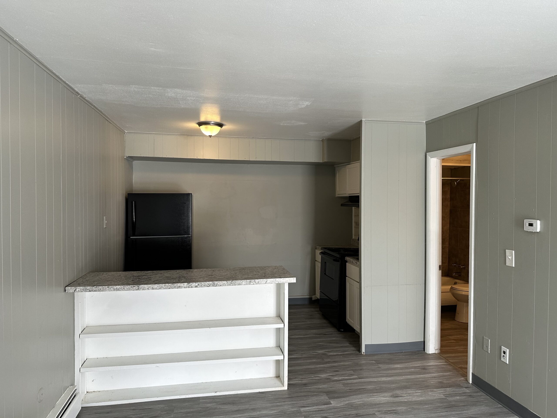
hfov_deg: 71.6
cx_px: 278
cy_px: 209
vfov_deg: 56.8
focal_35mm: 24
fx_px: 386
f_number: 1.78
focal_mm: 6.86
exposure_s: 1/120
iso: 125
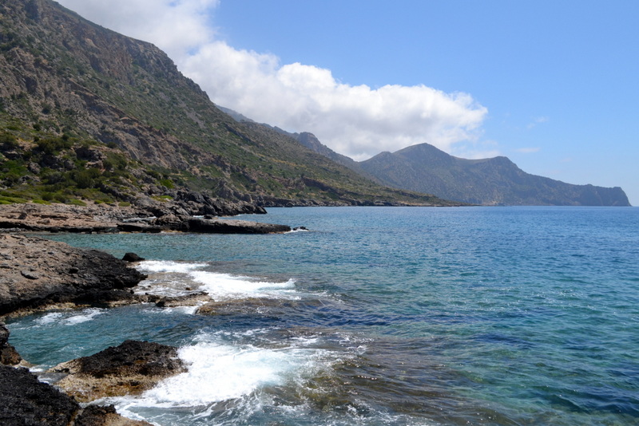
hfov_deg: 61.9
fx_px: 533
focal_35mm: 30
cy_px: 213
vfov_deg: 43.6
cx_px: 320
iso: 400
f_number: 6.3
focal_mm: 20
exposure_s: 1/2000
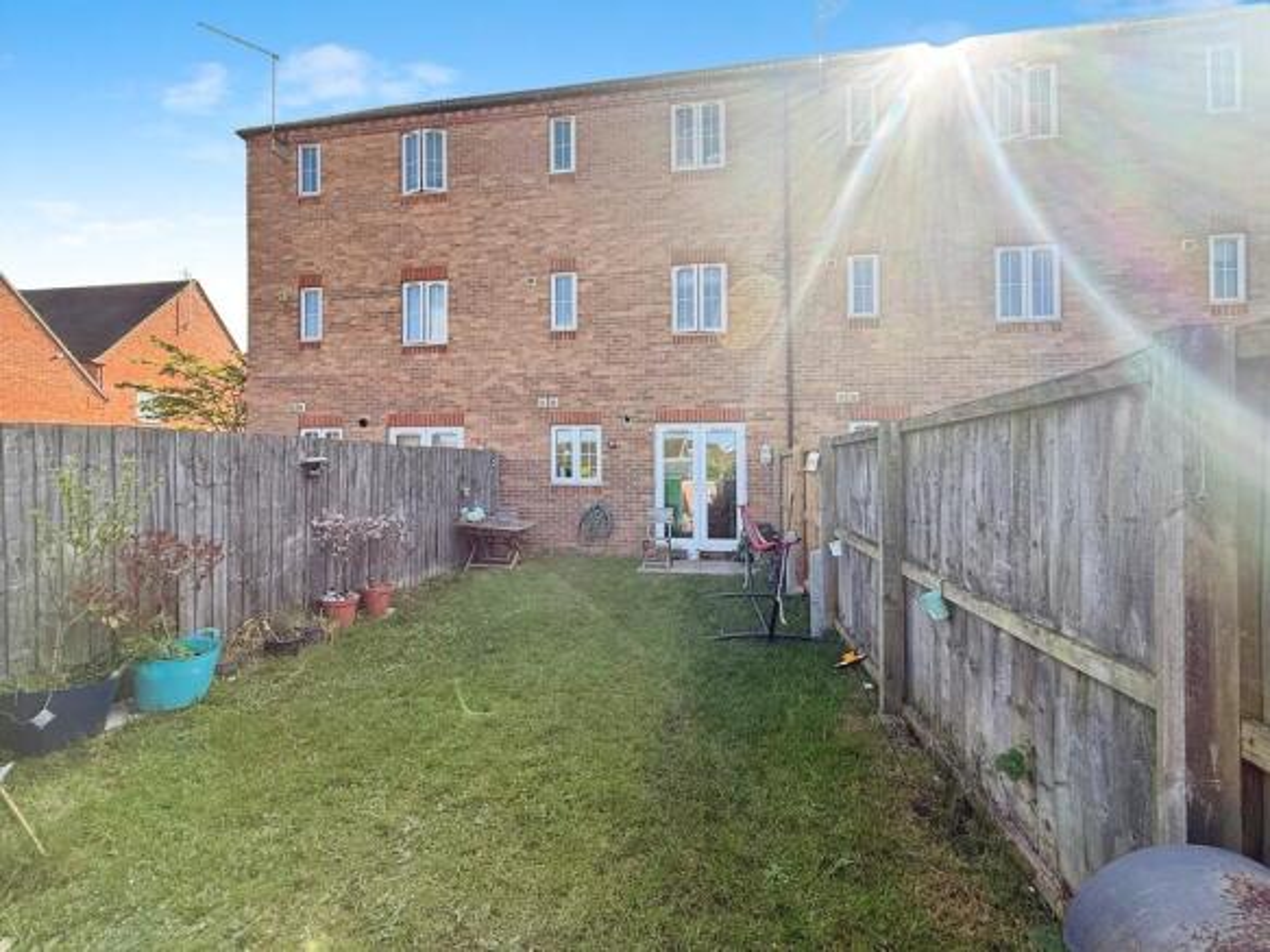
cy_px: 476
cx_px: 635
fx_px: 514
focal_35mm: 14
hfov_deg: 102.1
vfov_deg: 85.7
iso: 50
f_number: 2.2
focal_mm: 2.22
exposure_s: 1/482
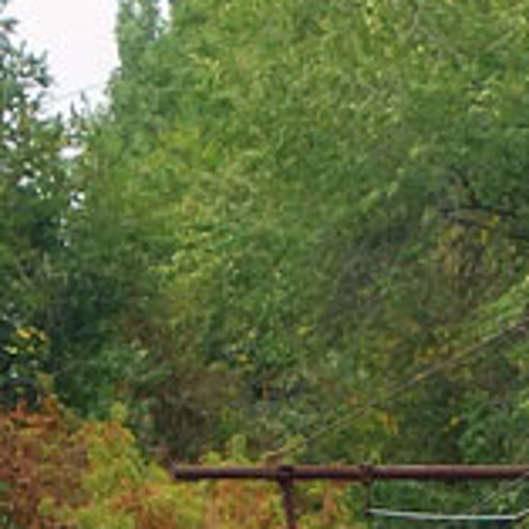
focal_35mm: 538
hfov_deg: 3.2
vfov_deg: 3.2
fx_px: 9302
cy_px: 974
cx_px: 1011
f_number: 4.5
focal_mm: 30.81
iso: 400
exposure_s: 1/500
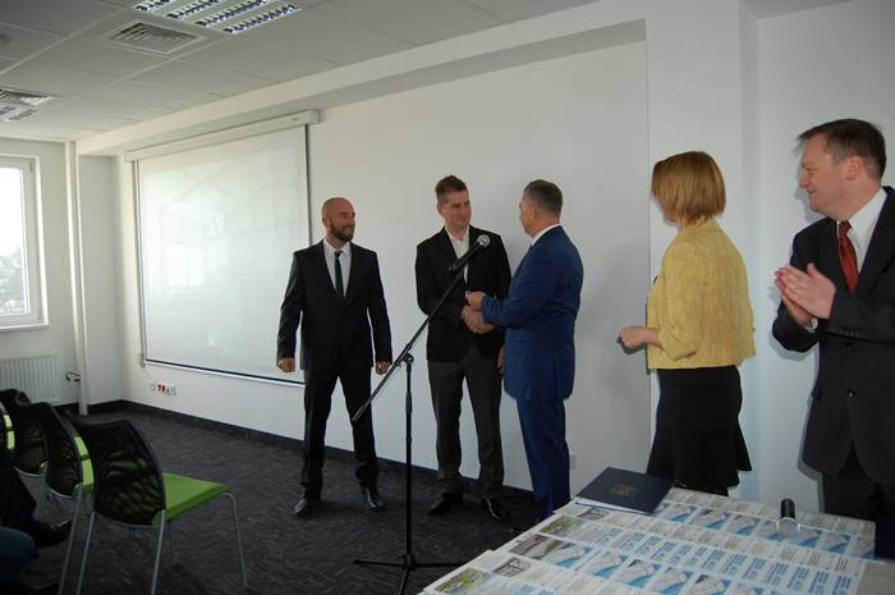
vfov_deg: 47.8
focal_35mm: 27
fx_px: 670
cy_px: 298
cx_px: 448
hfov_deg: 67.4
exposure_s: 1/60
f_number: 3.5
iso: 400
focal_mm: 18
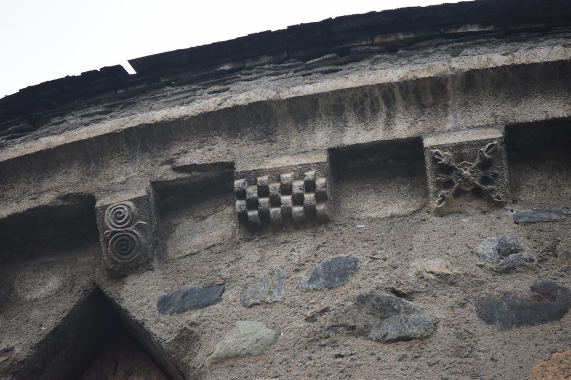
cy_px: 190
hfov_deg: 7.4
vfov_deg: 5.0
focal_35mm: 278
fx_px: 4401
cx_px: 286
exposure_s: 1/500
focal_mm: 185
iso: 1000
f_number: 5.6
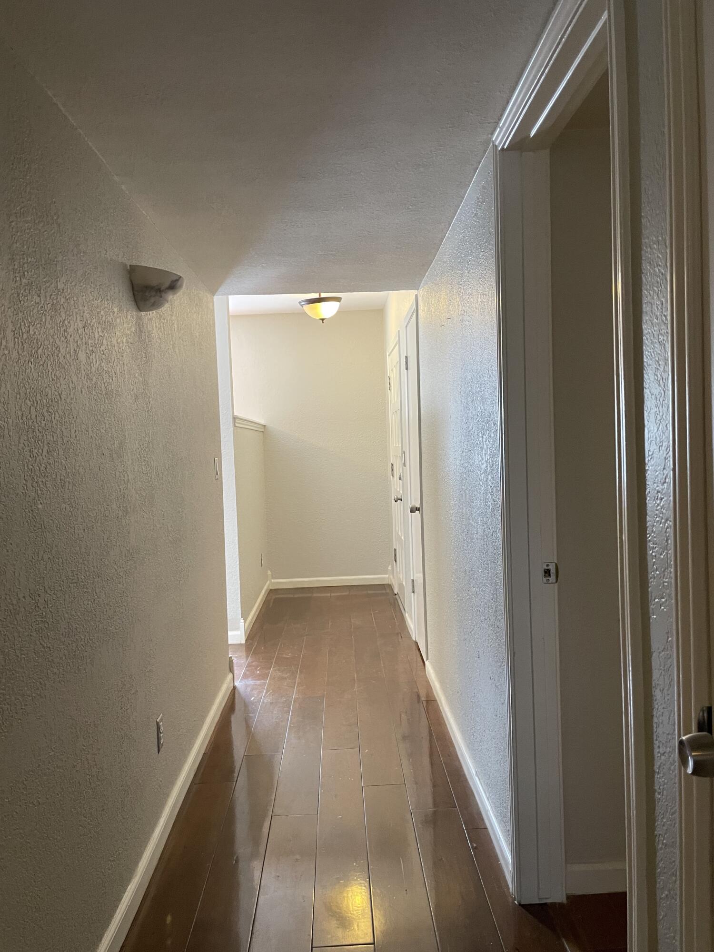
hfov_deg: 53.1
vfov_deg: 67.3
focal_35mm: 26
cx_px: 357
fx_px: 715
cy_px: 476
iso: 160
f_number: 1.6
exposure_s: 1/60
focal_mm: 4.2
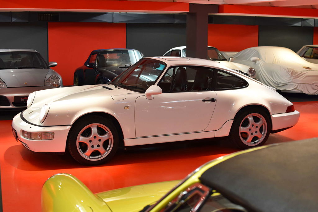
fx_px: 464
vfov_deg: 25.8
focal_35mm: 52
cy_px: 106
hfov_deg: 37.8
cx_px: 159
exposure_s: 1/60
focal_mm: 35
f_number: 3.5
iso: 800
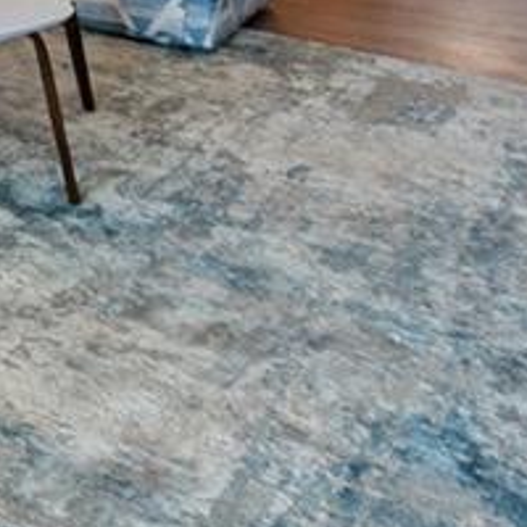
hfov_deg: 22.6
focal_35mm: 65
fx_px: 1120
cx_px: -219
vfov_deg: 22.7
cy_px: -209
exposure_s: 1/8
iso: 200
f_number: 8
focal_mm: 10
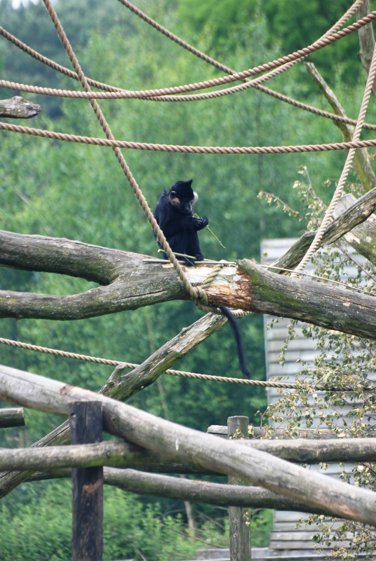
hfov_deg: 3.1
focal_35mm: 450
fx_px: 7030
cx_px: 188
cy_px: 280
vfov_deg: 4.6
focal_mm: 300
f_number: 5.6
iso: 200
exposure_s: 1/160
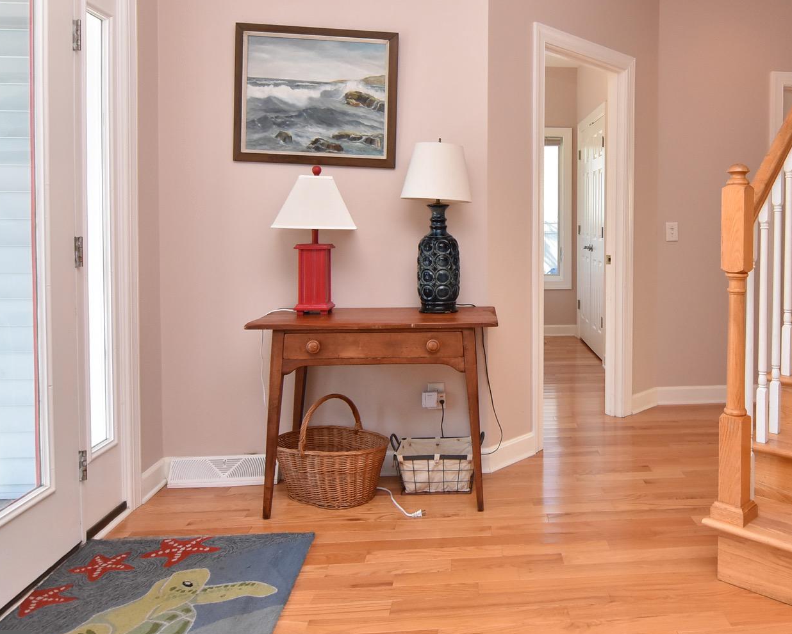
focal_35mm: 28
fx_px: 656
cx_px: 544
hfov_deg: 60.3
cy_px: 238
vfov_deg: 51.0
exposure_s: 1/125
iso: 800
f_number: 8
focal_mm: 12
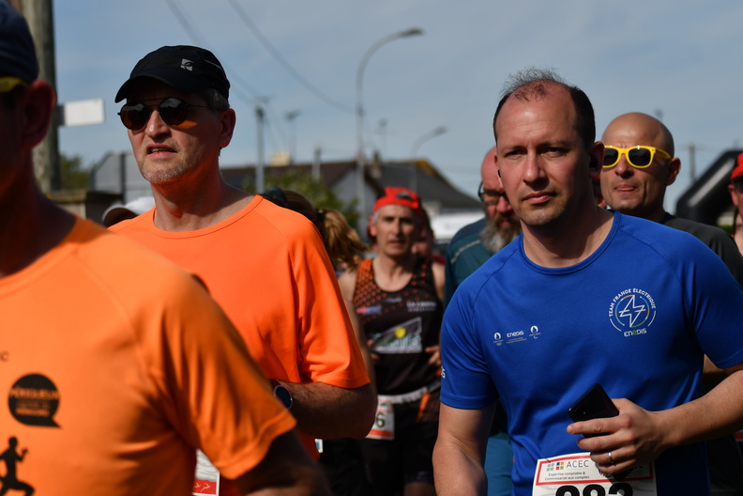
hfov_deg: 19.5
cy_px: 248
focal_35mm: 105
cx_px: 372
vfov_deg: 13.0
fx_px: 2167
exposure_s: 1/2000
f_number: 4.5
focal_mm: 70
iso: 100
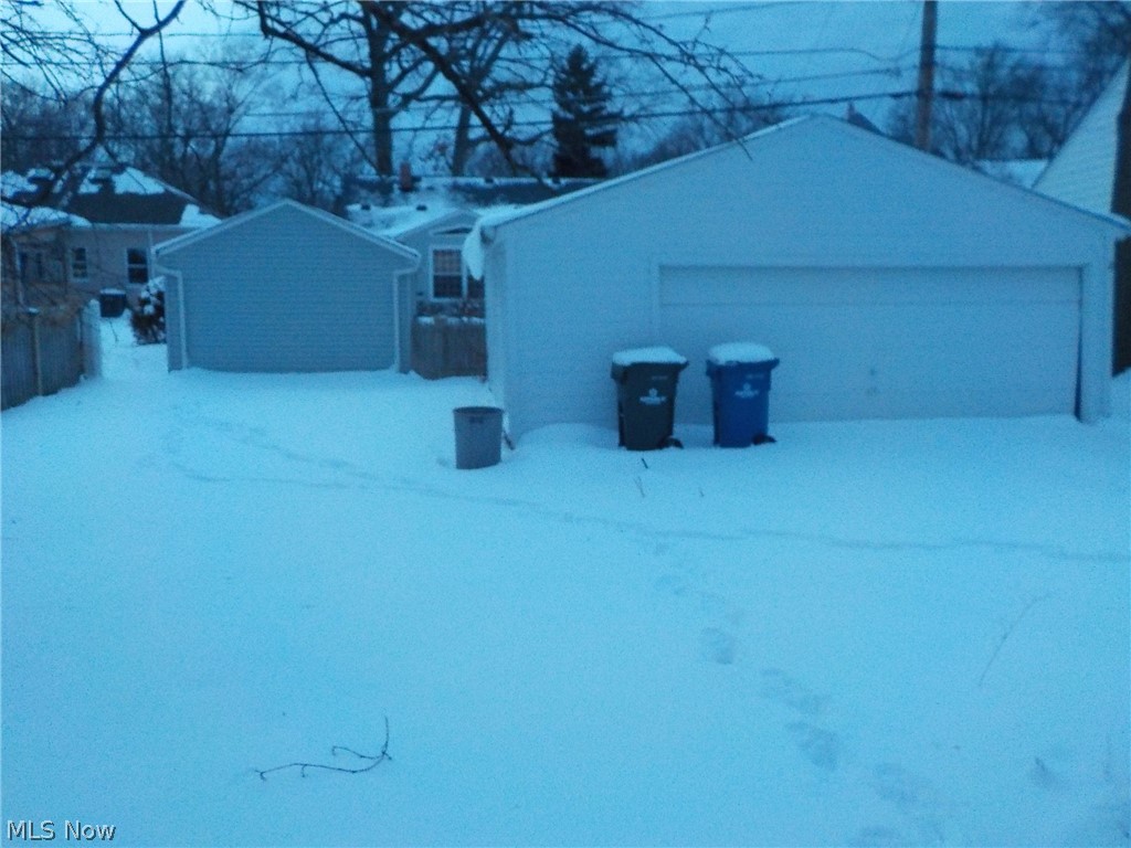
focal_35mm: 30
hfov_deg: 60.0
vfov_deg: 46.8
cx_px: 566
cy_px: 424
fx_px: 980
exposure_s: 1/30
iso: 320
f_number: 3.3
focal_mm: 4.1
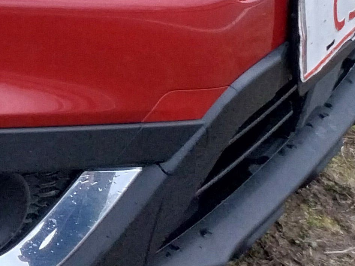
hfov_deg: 14.9
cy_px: -296
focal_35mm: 112
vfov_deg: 11.6
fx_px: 1148
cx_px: -315
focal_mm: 4
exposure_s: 1/50
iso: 125
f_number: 1.8
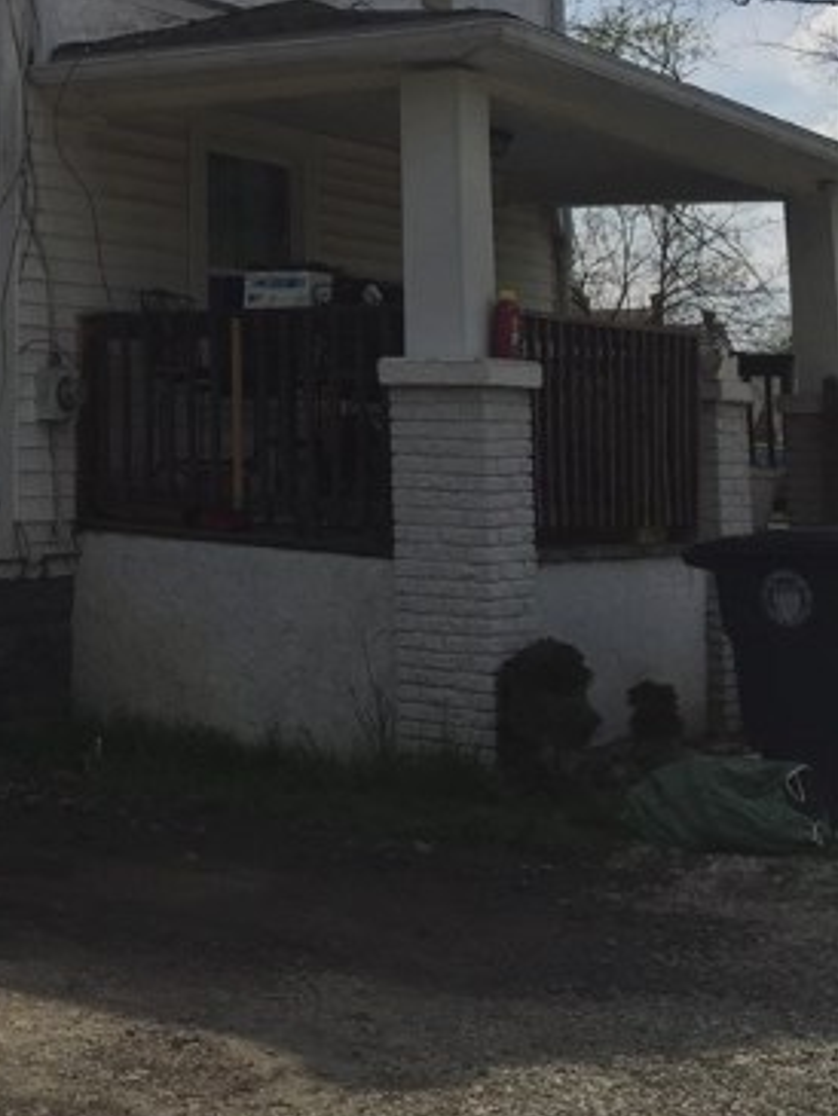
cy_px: 135
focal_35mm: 61
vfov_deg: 30.4
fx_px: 1968
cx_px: -40
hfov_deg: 22.9
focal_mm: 4.15
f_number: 2.2
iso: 32
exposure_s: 1/4405
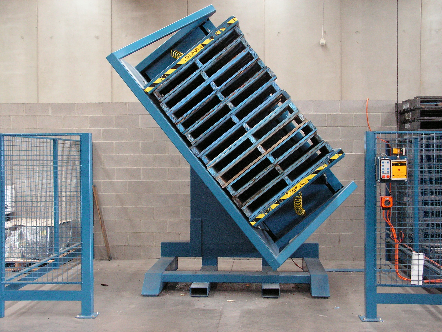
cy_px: 166
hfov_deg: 41.2
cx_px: 221
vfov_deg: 31.5
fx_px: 587
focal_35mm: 46
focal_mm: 7.8
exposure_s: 1/25
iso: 160
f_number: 3.2
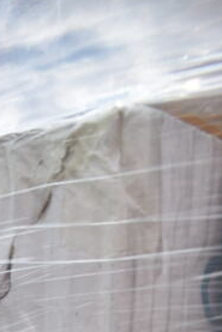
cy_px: 544
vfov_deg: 19.1
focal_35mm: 89
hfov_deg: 14.2
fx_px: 822
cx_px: -125
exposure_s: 1/200
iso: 100
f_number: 7.1
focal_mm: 18
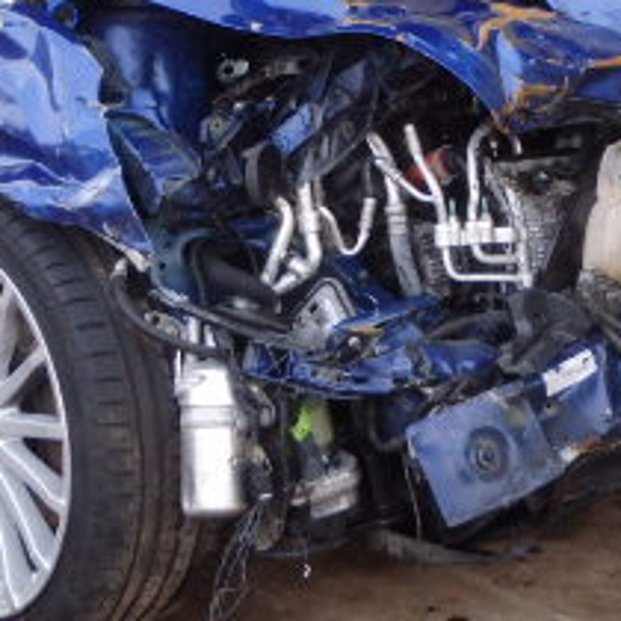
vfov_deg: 13.1
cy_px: 6
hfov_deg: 13.2
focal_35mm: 132
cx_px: 216
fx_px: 2679
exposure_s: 1/50
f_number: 4.9
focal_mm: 8.8
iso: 200
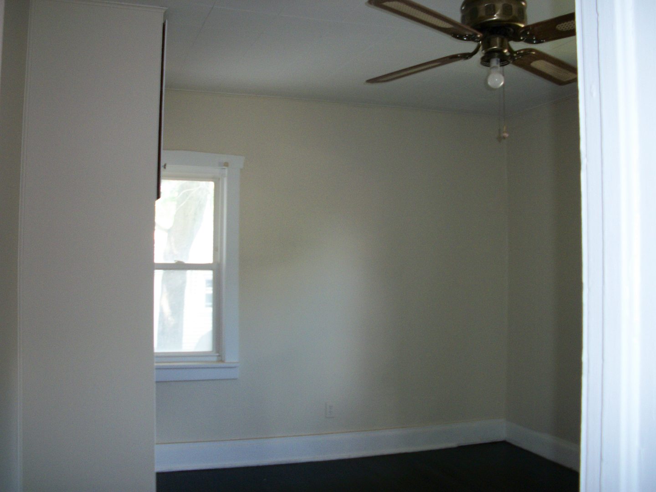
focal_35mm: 35
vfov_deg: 40.7
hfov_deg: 52.6
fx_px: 663
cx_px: 328
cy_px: 246
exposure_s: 1/30
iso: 160
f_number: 3.1
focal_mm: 6.3
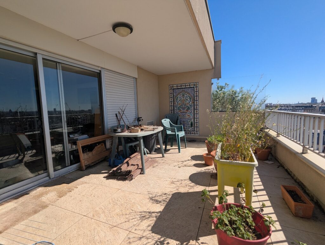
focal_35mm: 16
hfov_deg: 94.4
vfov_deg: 78.2
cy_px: 122
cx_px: 162
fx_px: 150
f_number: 2.2
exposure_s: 1/1603
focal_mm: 2.35
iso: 48
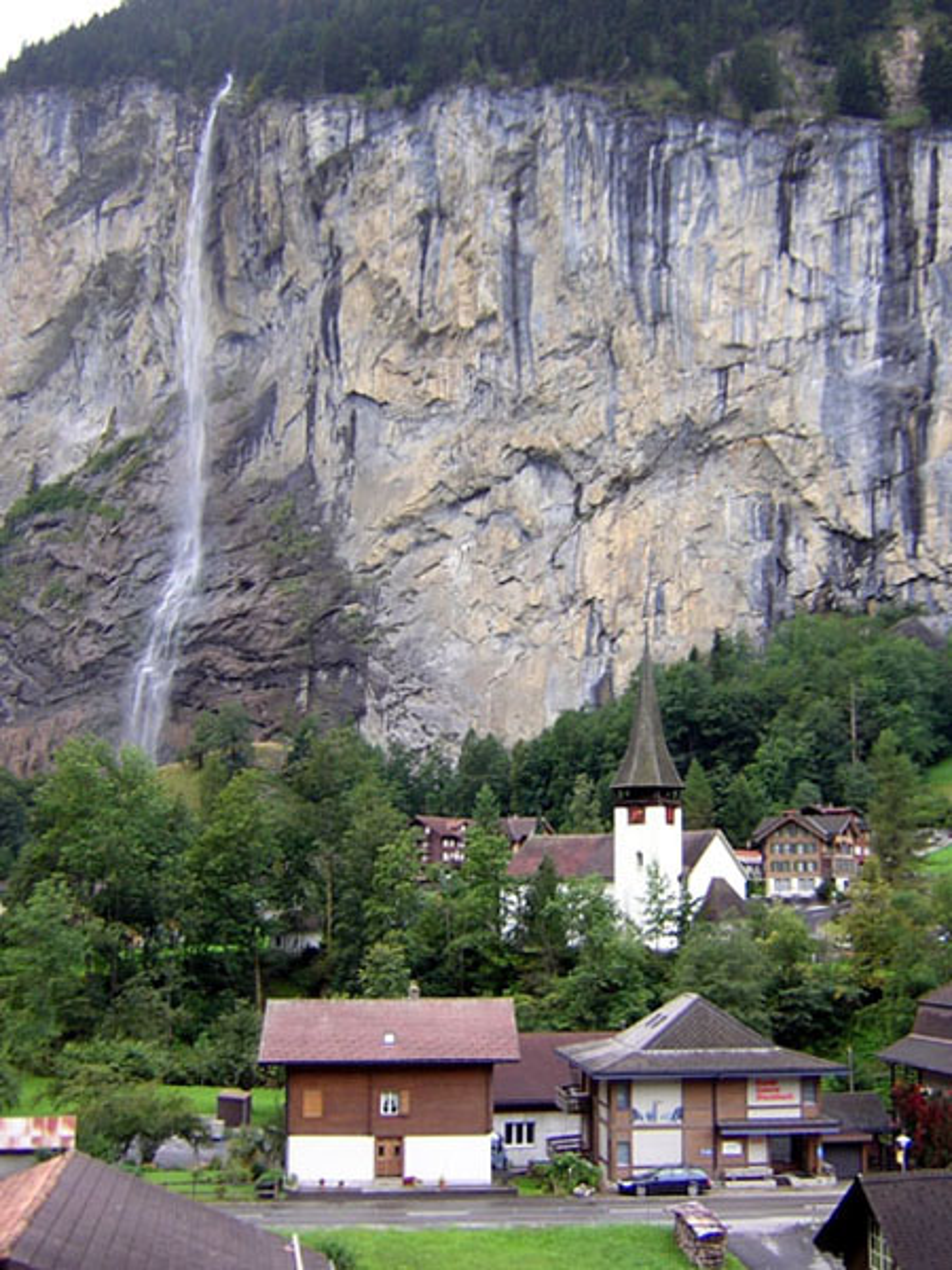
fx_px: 1467
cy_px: 635
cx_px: 476
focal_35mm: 40
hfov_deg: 36.0
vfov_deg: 46.8
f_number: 2.7
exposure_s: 1/57.1
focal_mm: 5.2
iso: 100
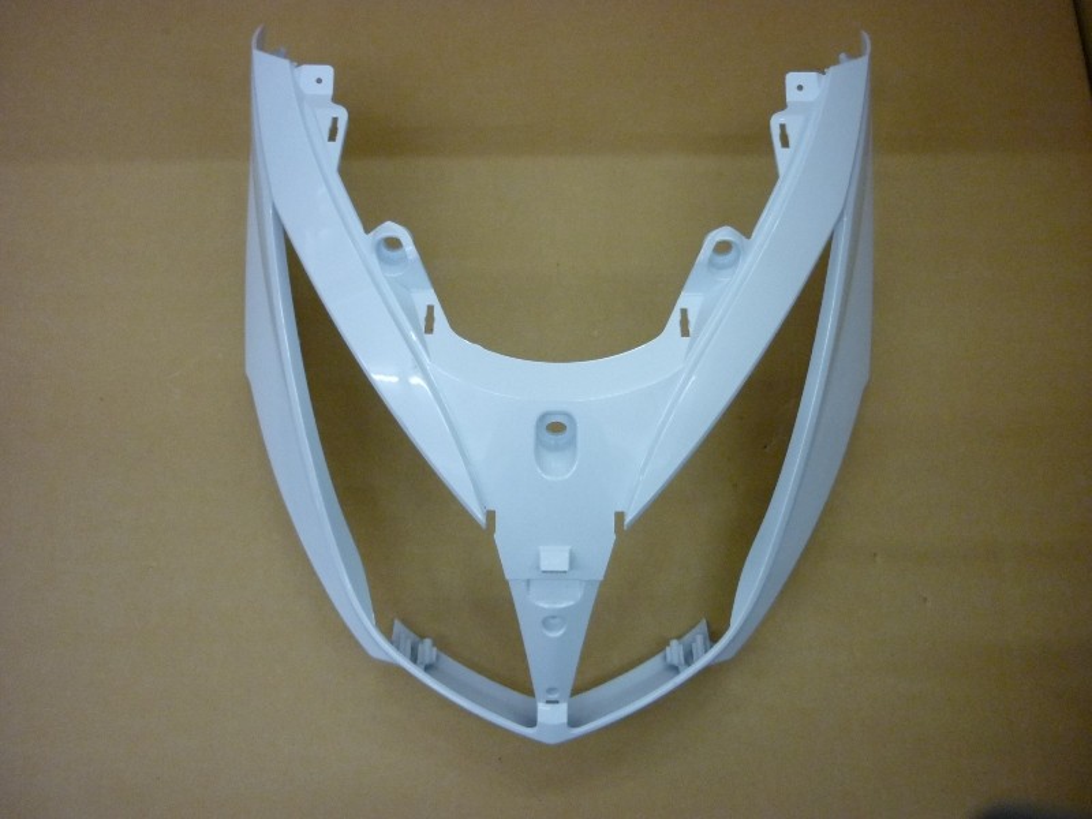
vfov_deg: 42.9
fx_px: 1041
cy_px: 410
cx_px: 546
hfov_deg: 55.4
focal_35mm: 33
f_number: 2.8
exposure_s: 1/30
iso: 320
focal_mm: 5.5
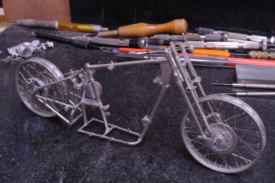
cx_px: 138
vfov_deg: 25.7
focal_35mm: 52
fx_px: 401
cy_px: 92
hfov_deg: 37.9
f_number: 25
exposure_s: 1
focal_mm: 35
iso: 400
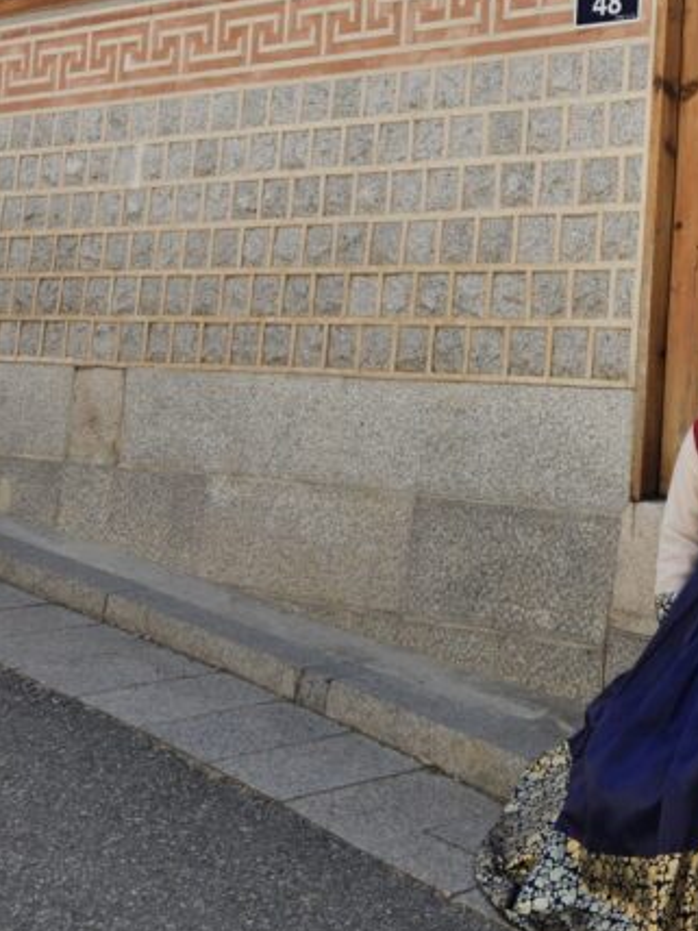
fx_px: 1479
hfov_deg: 24.2
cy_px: 159
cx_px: 831
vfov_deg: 33.7
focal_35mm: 55
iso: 25
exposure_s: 1/591
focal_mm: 5.4
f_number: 1.8
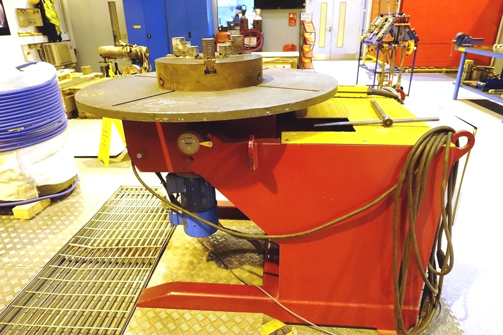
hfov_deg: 73.7
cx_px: 252
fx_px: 335
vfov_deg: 53.1
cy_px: 168
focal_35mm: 24
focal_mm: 8.8
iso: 2500
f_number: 2.8
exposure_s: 1/125
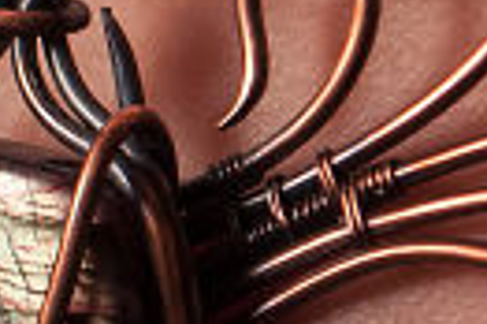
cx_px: -19
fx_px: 7503
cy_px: 261
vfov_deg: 2.5
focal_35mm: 555
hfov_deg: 3.7
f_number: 5.6
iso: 800
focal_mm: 55
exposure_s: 1/200
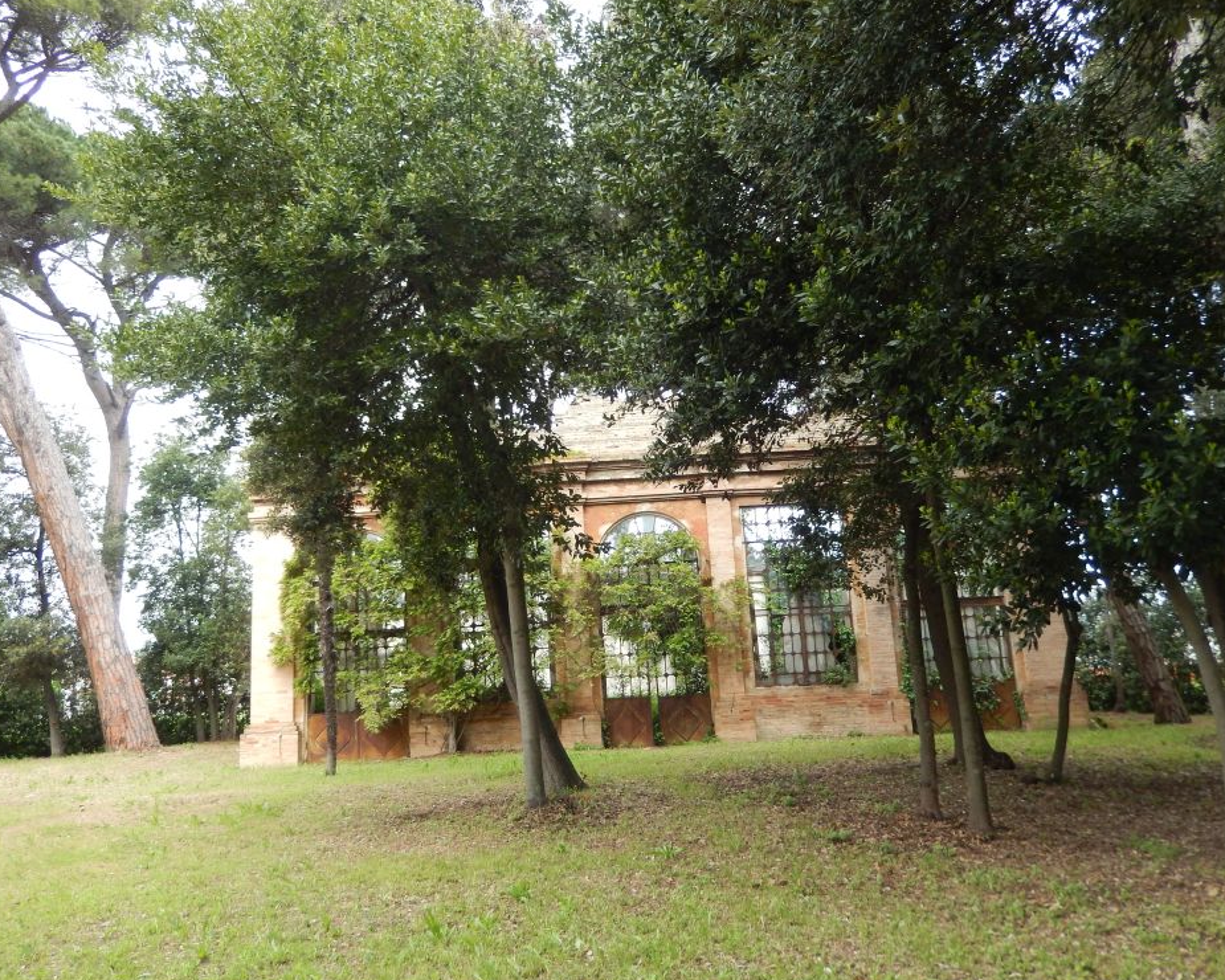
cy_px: 487
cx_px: 601
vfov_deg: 53.2
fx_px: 979
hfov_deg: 64.1
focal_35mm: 27
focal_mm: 4.5
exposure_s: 1/200
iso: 125
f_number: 3.4
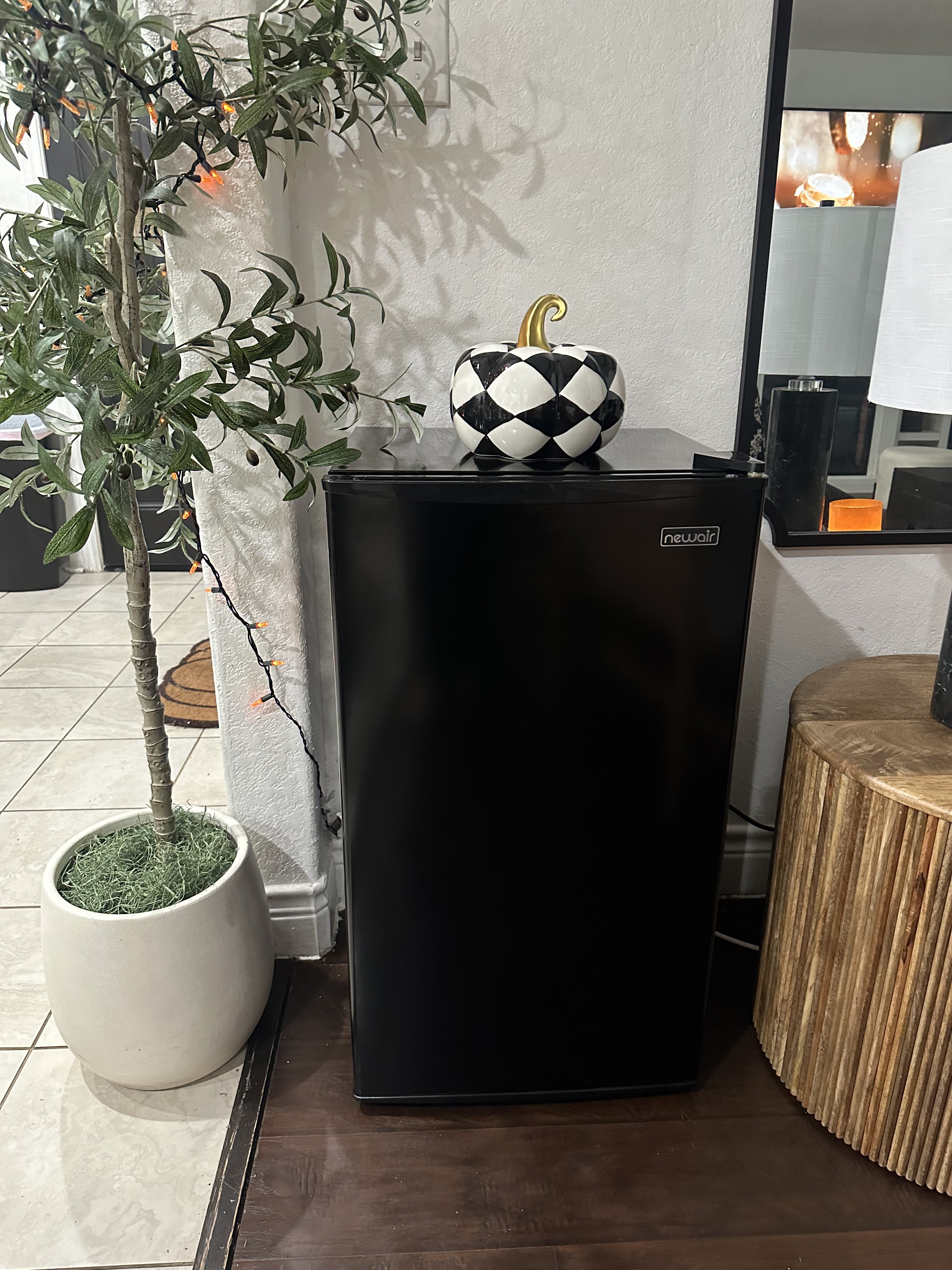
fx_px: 880
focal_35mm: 24
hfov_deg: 56.8
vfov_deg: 71.6
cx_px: 476
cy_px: 635
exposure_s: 1/60
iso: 640
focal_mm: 6.86
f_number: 1.78
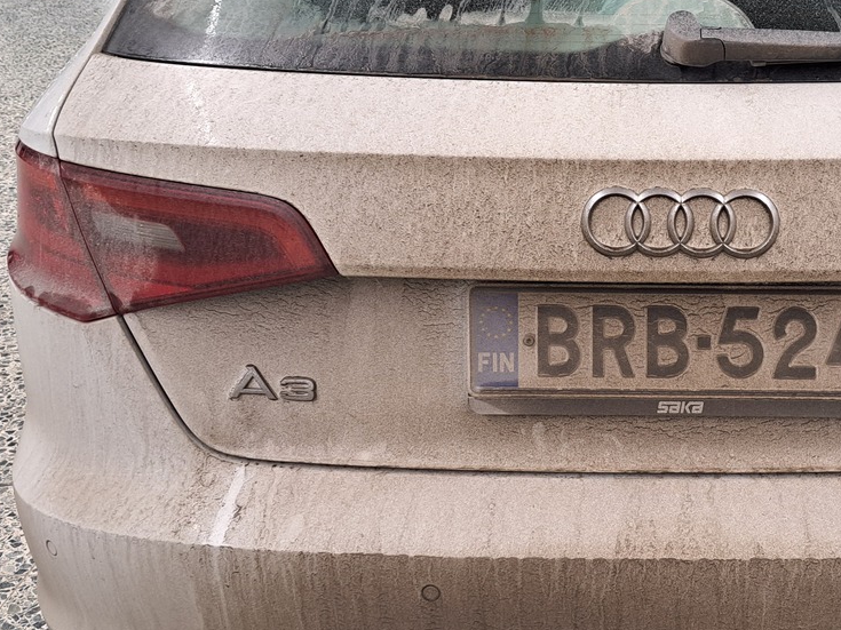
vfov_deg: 30.9
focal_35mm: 47
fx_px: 1142
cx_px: 644
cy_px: 311
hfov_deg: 39.2
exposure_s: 1/50
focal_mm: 5.23
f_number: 1.8
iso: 125
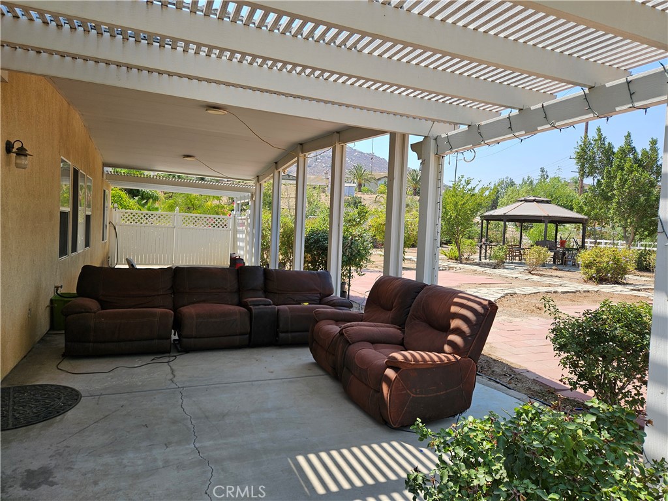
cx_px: 334
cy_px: 250
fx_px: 444
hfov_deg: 73.9
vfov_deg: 58.9
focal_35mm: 23
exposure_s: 1/994
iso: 25
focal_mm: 5.4
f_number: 1.8
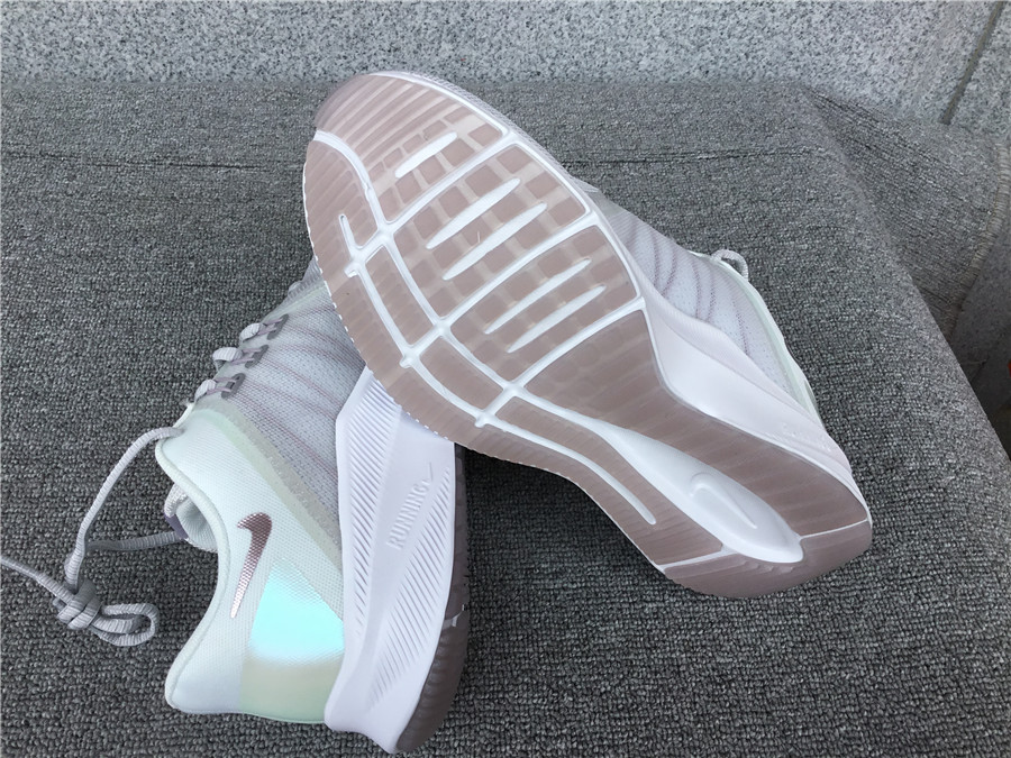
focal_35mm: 31
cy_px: 379
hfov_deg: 58.4
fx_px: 905
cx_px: 506
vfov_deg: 45.4
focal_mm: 3.3
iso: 25
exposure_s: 1/458
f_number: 2.4
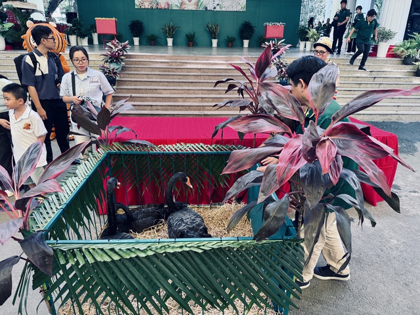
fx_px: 291
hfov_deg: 71.6
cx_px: 210
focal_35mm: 24
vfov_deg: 56.8
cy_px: 158
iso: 64
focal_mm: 6.76
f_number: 1.78
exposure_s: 1/121
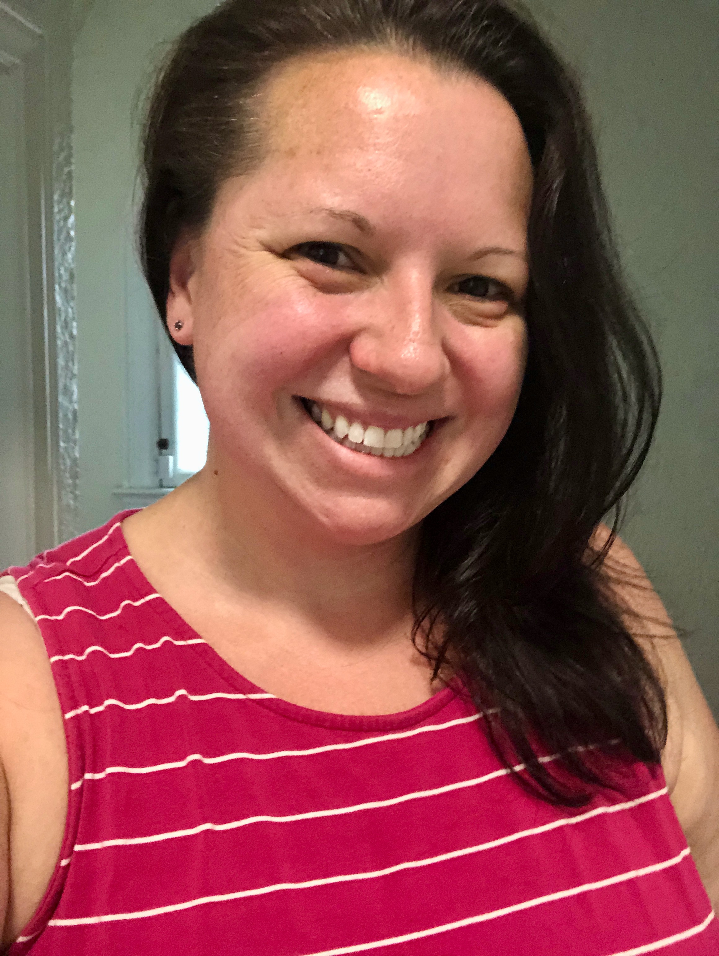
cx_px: 360
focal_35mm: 32
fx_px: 885
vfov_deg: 56.8
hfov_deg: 44.2
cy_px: 478
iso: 400
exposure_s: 1/32
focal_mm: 2.87
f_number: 2.2
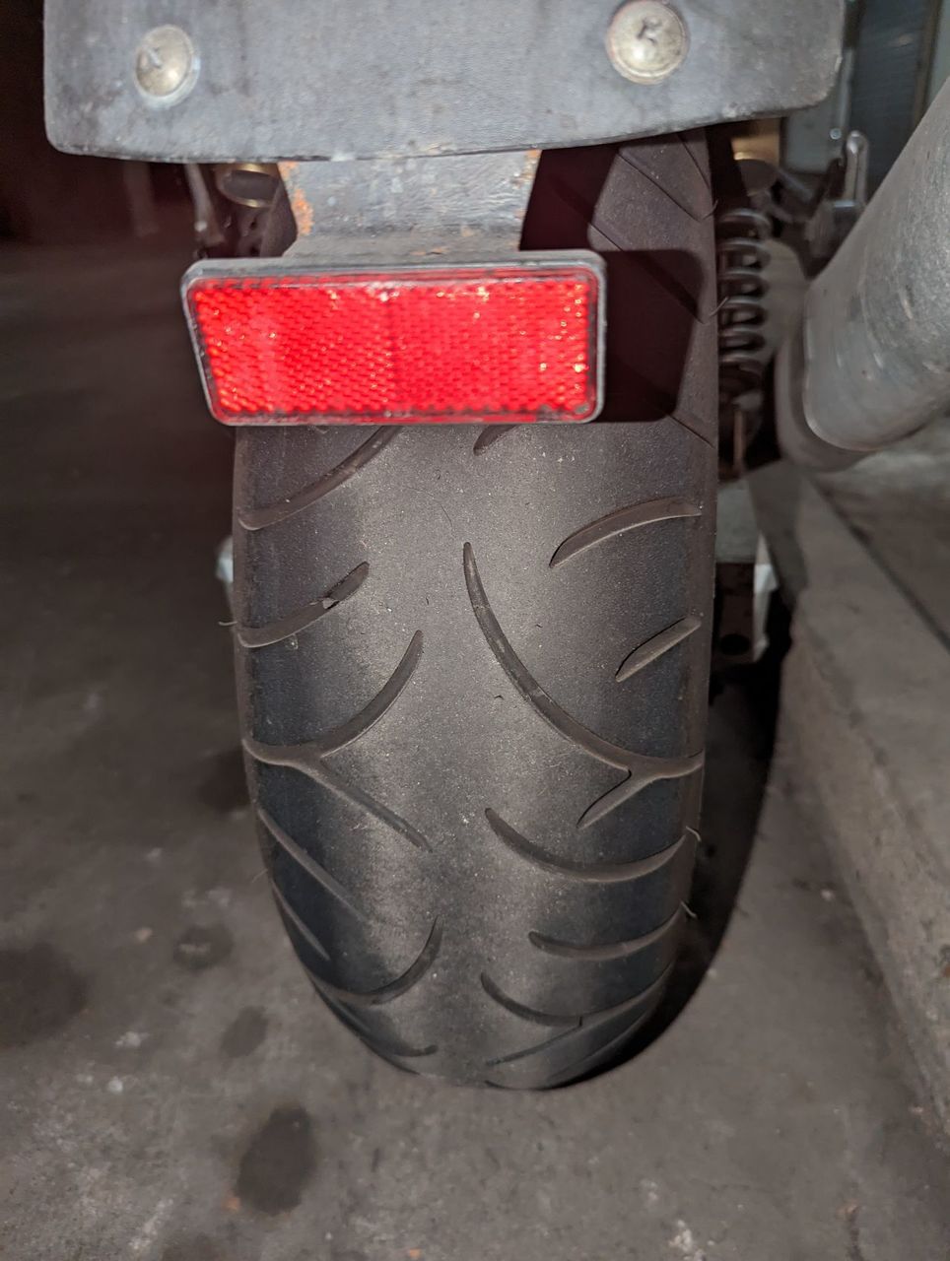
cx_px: 475
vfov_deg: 71.5
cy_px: 630
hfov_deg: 56.9
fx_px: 876
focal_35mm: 24
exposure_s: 1/36.6
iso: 164
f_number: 1.85
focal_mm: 6.81
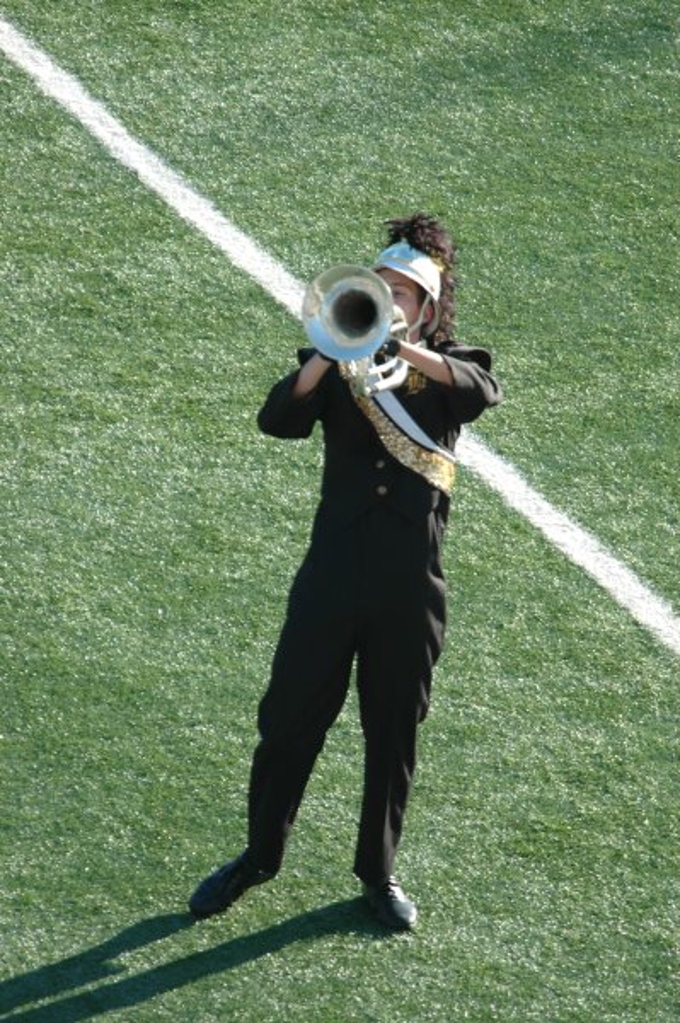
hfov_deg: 2.3
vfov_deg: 3.4
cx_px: 340
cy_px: 512
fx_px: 17028
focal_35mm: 600
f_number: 5.6
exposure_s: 1/250
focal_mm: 400
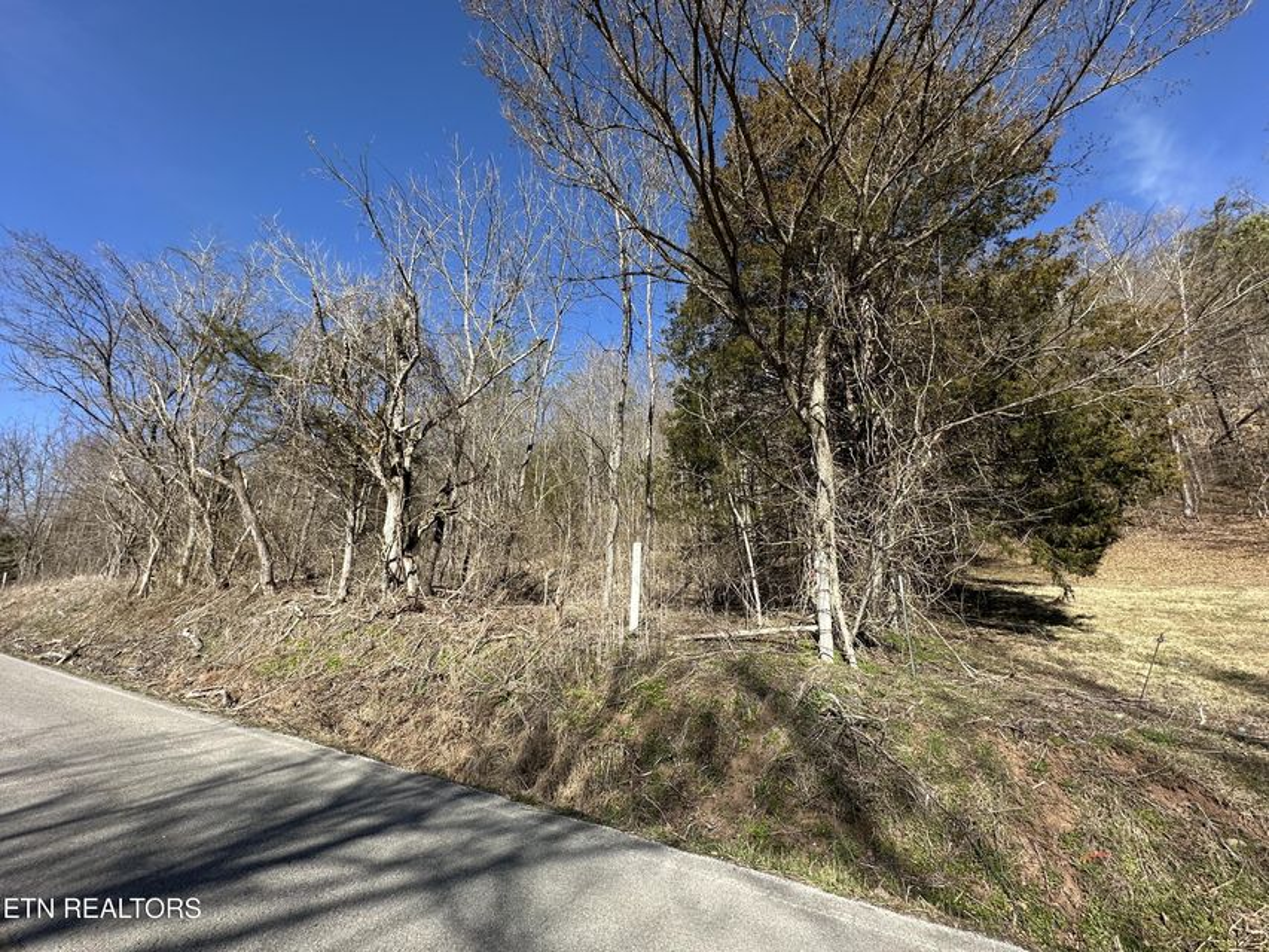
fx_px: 513
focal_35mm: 14
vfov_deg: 85.7
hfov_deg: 102.1
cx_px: 634
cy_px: 476
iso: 40
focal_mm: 2.22
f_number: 2.2
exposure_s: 1/1043
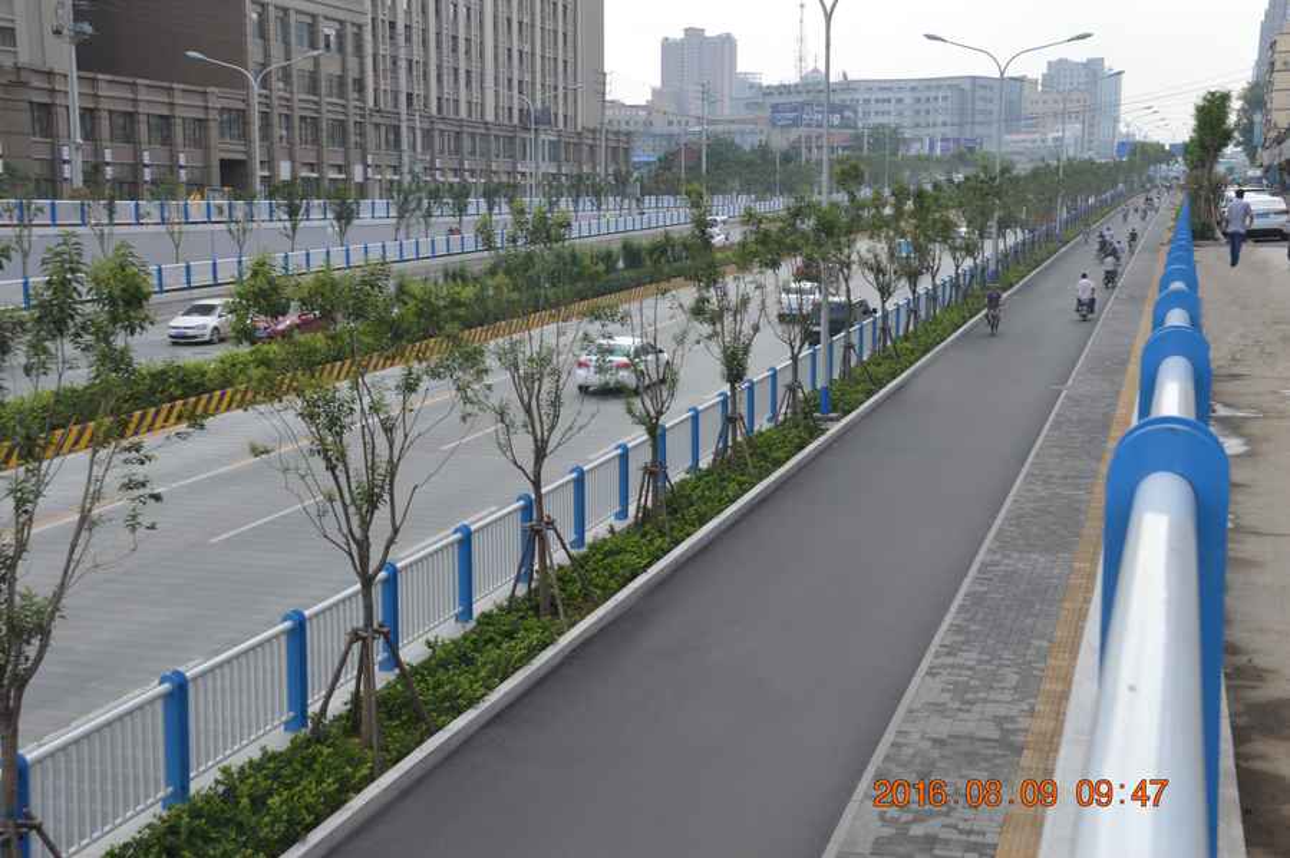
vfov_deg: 28.0
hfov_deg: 41.1
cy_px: 429
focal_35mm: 48
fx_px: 1719
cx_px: 645
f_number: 6.3
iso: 100
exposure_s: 1/160
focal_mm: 32
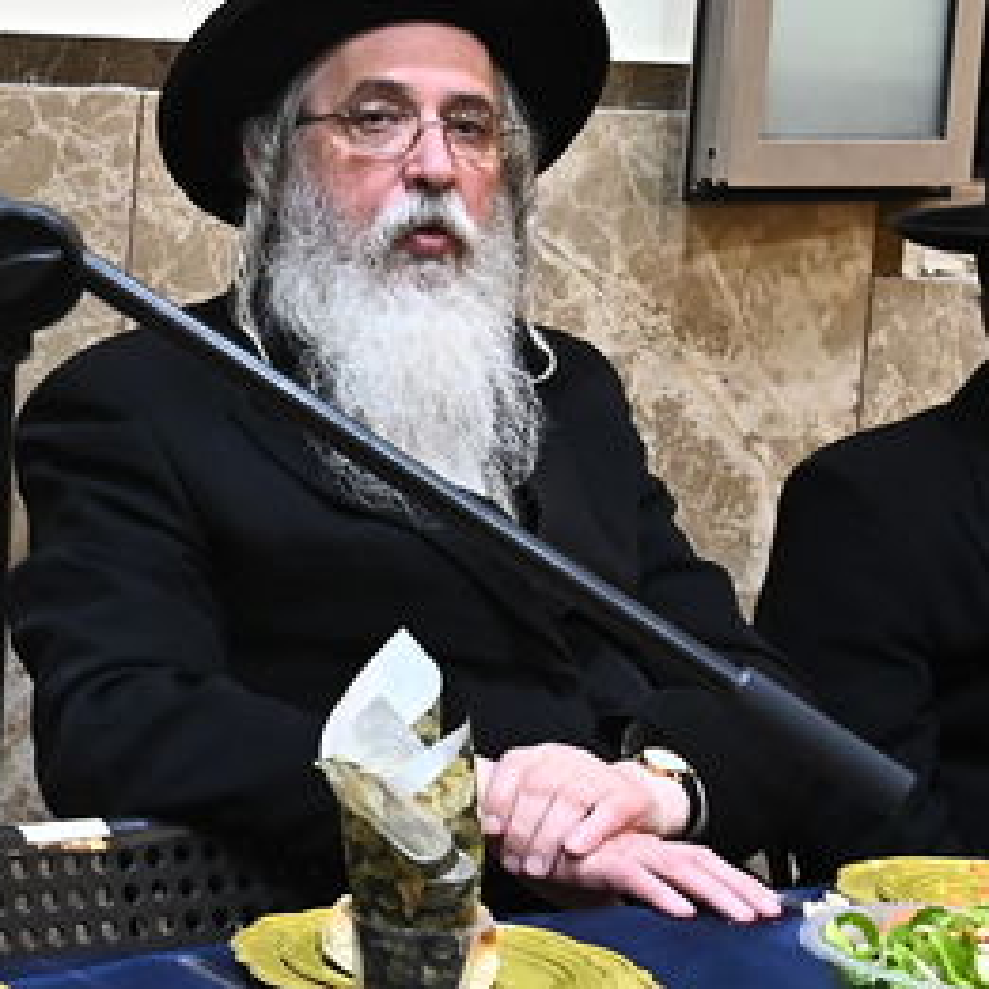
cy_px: 64
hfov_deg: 13.3
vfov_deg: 14.0
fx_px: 3976
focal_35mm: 123
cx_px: -530
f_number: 6.3
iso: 2500
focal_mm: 27
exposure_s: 1/160
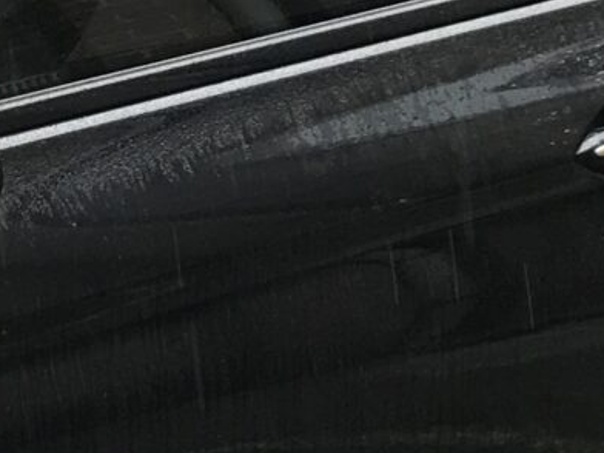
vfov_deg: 8.1
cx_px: 156
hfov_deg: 10.8
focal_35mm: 183
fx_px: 3193
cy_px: 49
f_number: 1.8
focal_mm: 3.99
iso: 20
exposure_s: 1/121
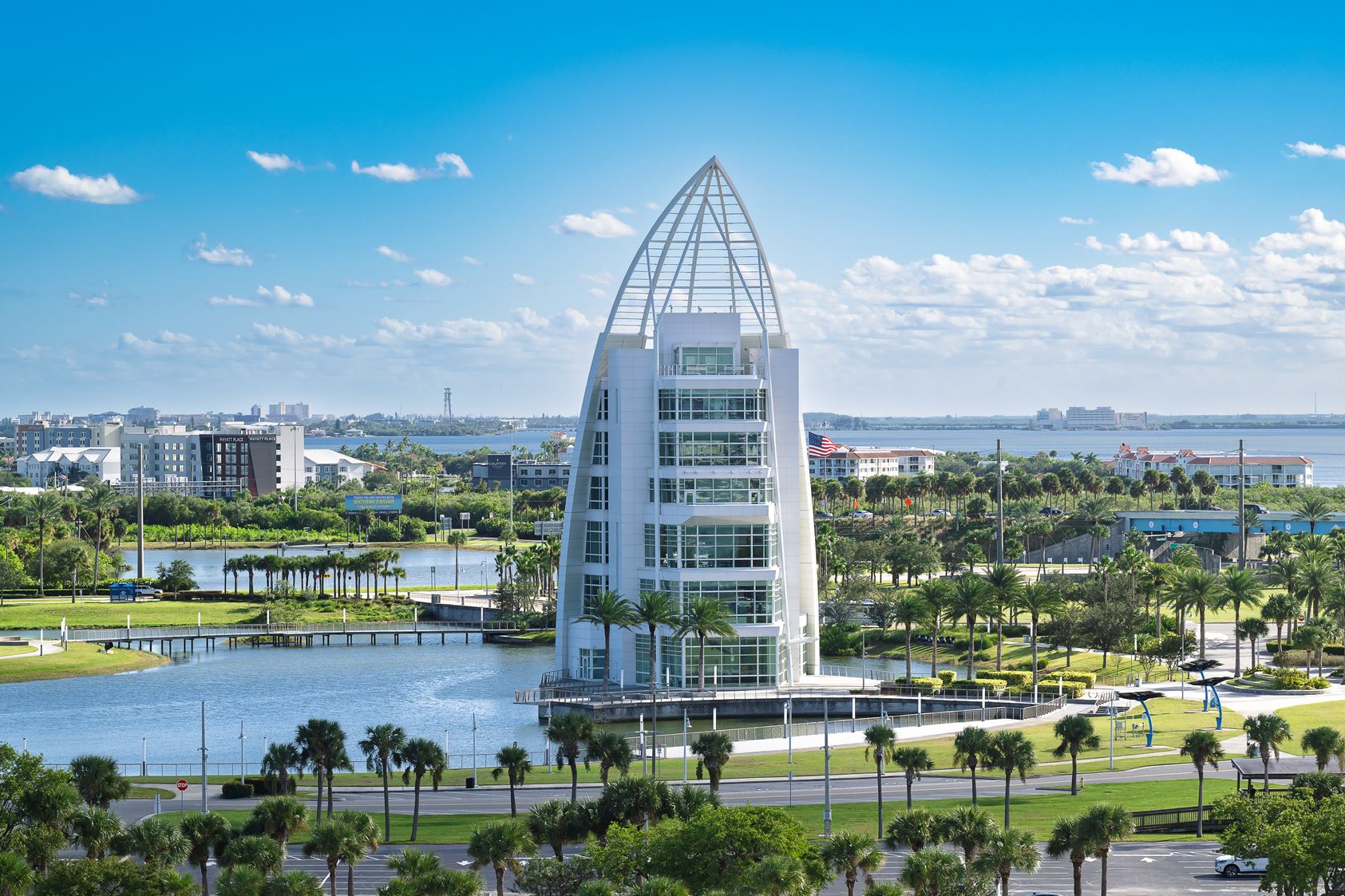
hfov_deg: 20.8
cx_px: 717
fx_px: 3661
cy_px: 504
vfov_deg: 14.0
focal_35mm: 98
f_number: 11
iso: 64
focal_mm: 86
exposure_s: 1/320
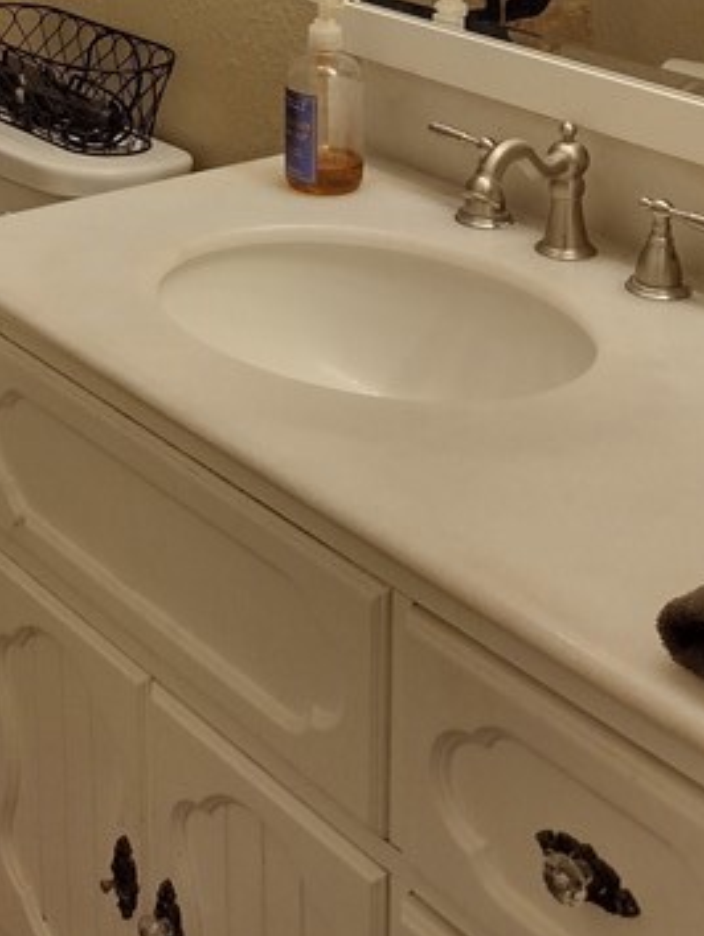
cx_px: -130
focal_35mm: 78
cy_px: -45
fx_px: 2113
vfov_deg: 23.7
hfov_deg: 18.0
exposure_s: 1/134
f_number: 1.7
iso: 100
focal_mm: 4.71
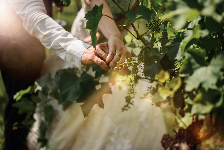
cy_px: 75
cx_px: 112
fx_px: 218
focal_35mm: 35
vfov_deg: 37.9
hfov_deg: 54.4
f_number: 1.8
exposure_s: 1/4000
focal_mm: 35
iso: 50
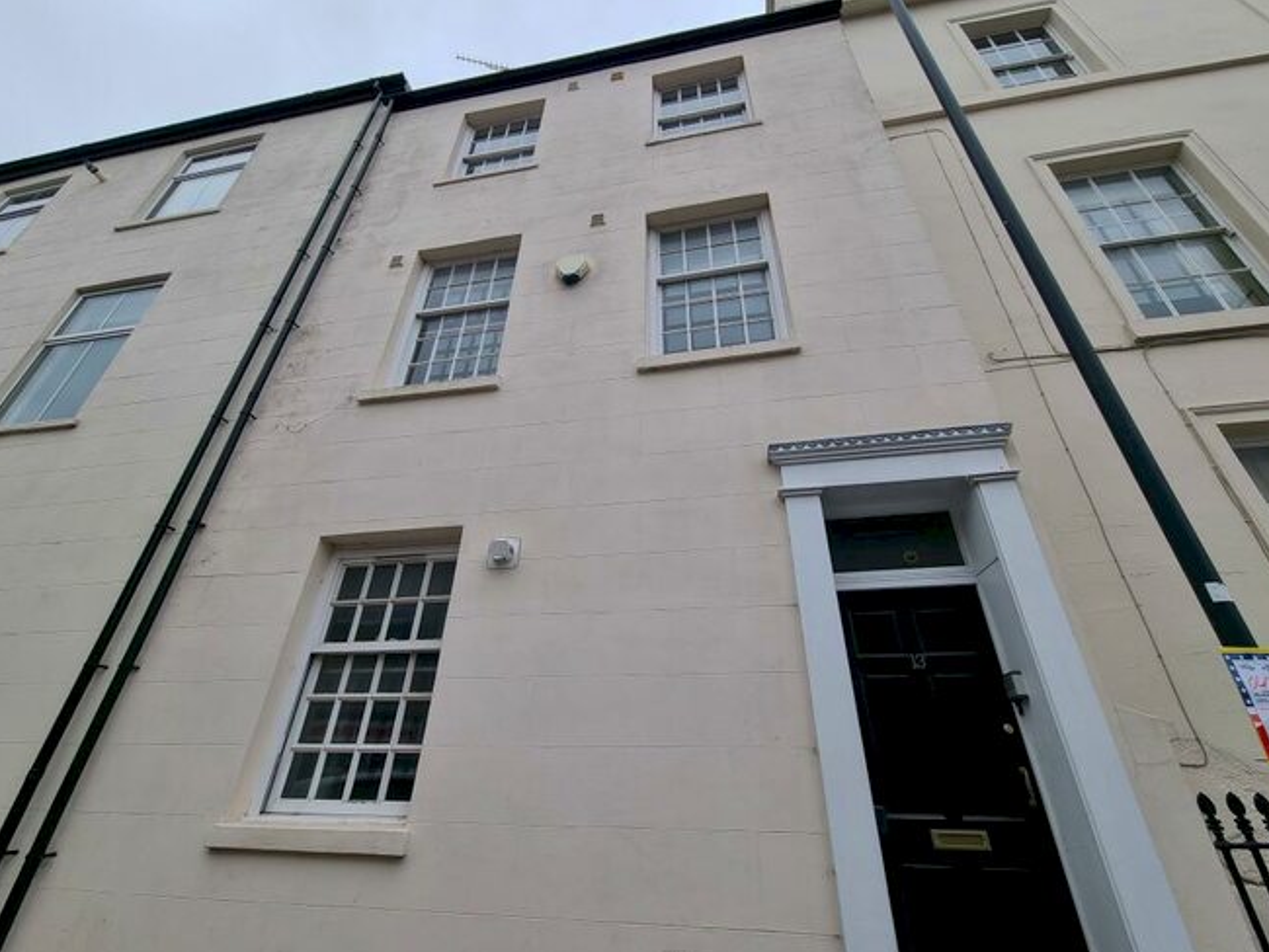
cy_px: 448
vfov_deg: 85.6
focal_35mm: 14
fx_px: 513
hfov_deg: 102.0
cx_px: 631
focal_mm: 2.2
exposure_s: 1/844
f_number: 2.2
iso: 50
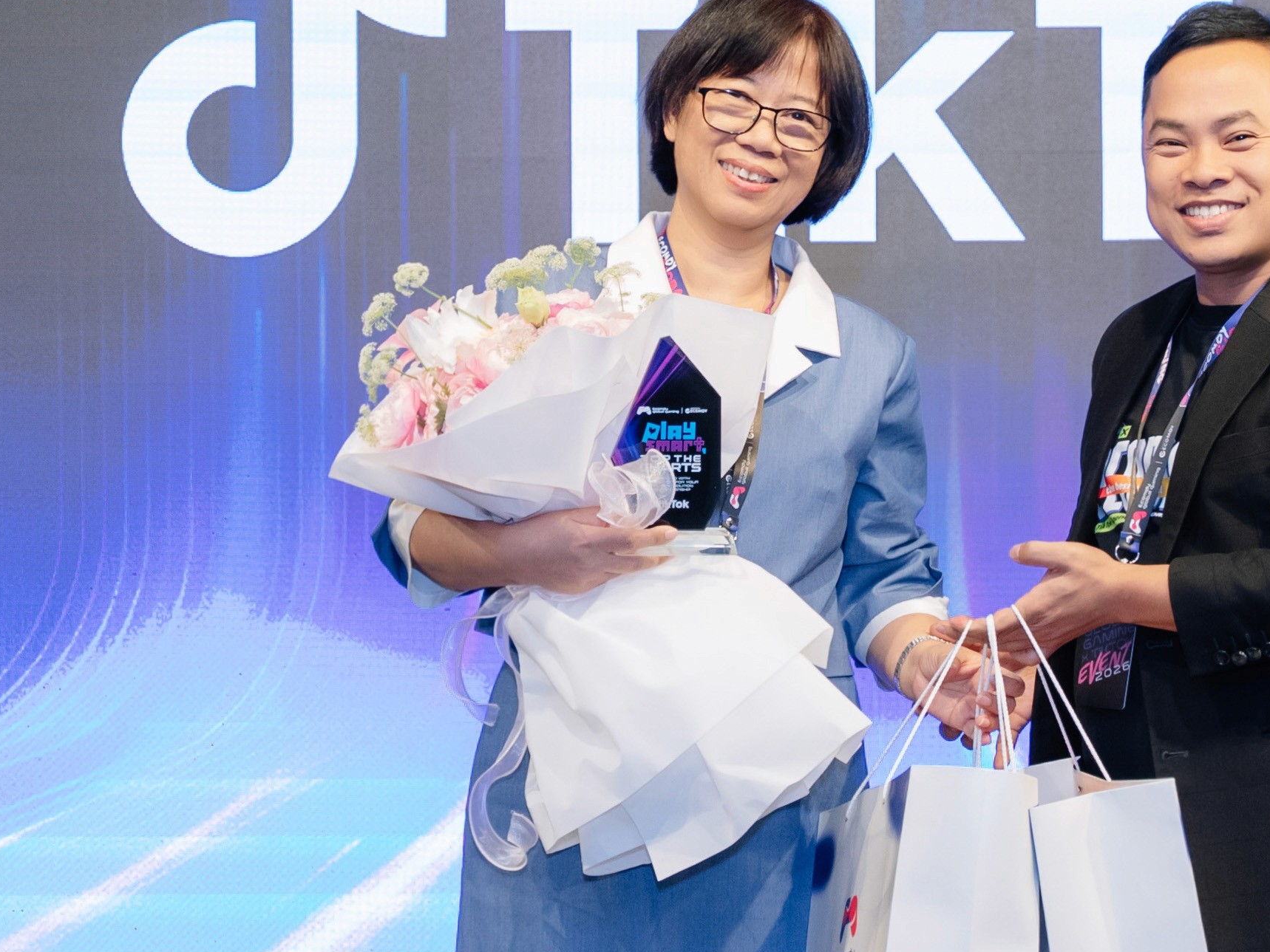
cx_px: 866
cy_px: 352
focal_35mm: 144
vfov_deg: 10.3
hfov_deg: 13.7
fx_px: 5272
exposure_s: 1/200
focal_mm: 42.8
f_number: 3.5
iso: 1600
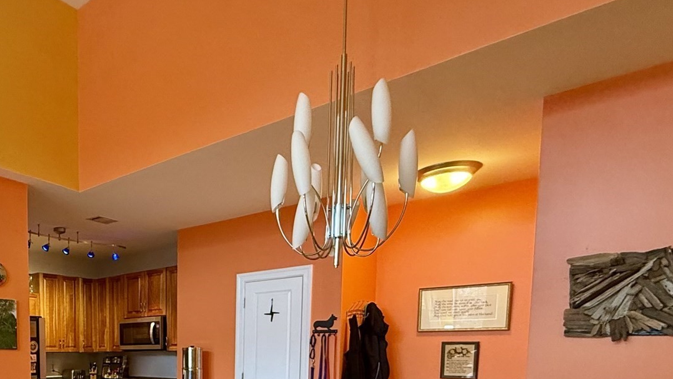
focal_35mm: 29
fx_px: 518
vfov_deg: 35.4
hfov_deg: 59.2
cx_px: 107
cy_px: 398
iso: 320
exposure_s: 1/60
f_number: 2.2
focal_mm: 2.22
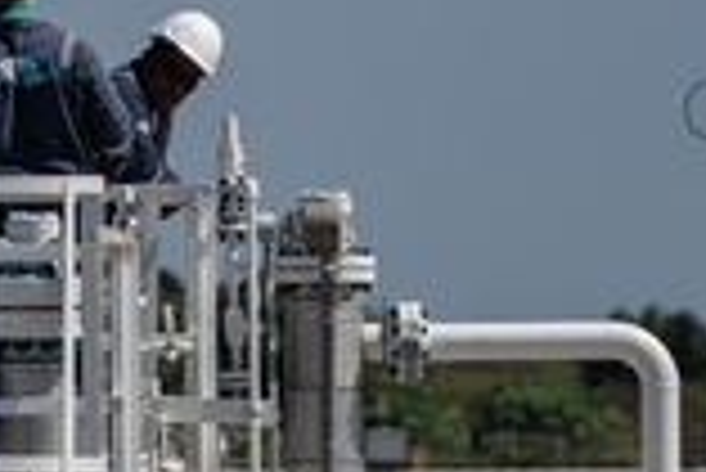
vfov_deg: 1.1
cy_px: 843
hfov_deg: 1.6
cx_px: -1129
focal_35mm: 1307
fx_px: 25655
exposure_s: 1/1000
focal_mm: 200
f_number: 5.6
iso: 80
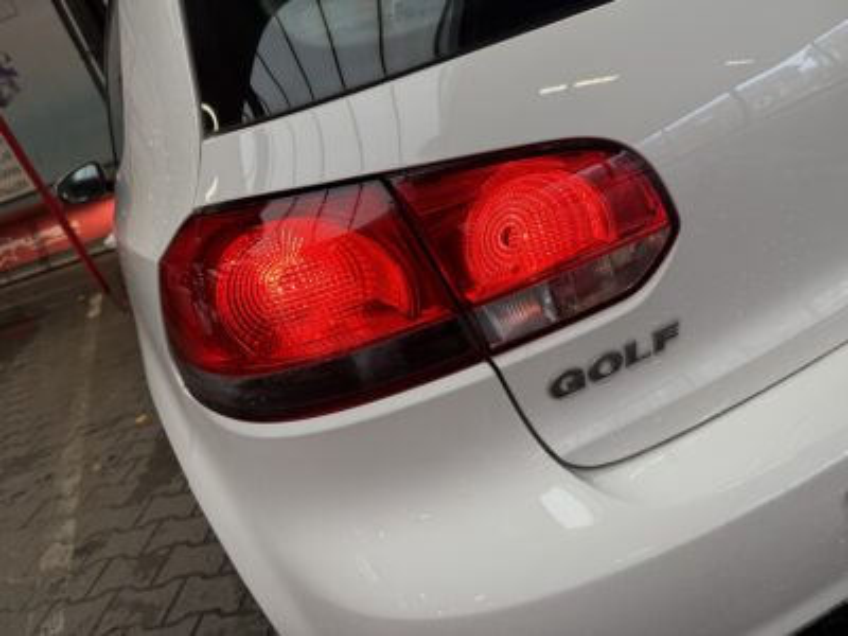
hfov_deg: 71.6
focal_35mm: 24
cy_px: 318
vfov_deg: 56.8
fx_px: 588
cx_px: 424
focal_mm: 6.76
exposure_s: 1/100
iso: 125
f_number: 1.78
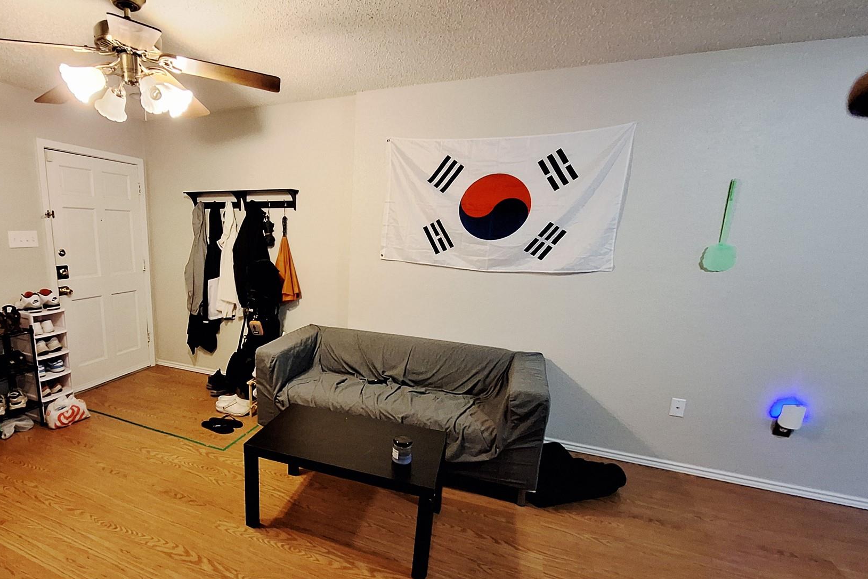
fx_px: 410
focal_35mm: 17
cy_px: 315
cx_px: 327
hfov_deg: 91.4
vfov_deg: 70.3
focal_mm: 1.74
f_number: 2.2
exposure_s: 1/24
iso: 400
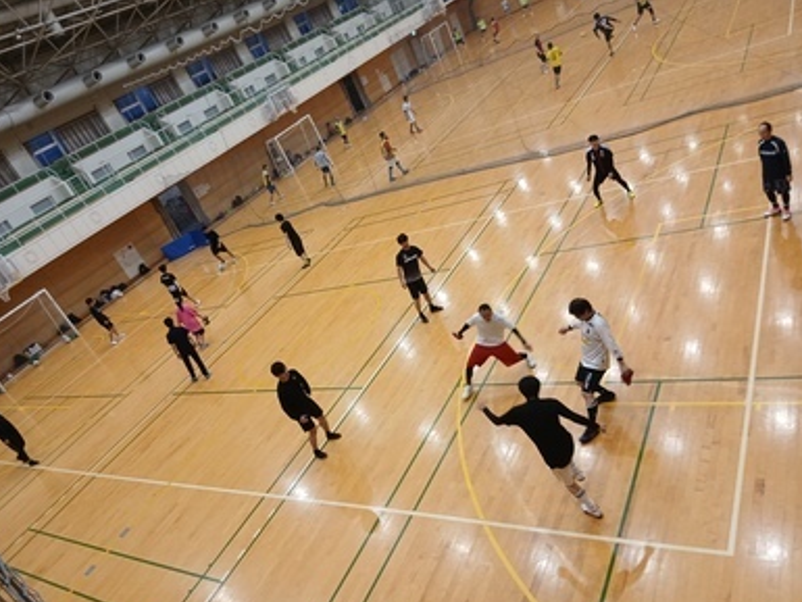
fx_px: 626
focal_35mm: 27
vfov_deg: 51.4
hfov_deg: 65.3
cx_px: 390
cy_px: 310
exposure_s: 1/60
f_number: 1.8
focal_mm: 3.86
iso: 100
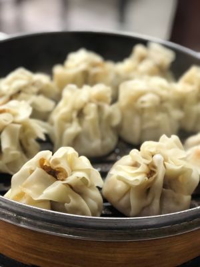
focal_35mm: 57
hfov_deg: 25.7
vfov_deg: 33.8
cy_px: 134
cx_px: 100
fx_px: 439
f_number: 2.8
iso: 500
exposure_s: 1/50
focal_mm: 6.6
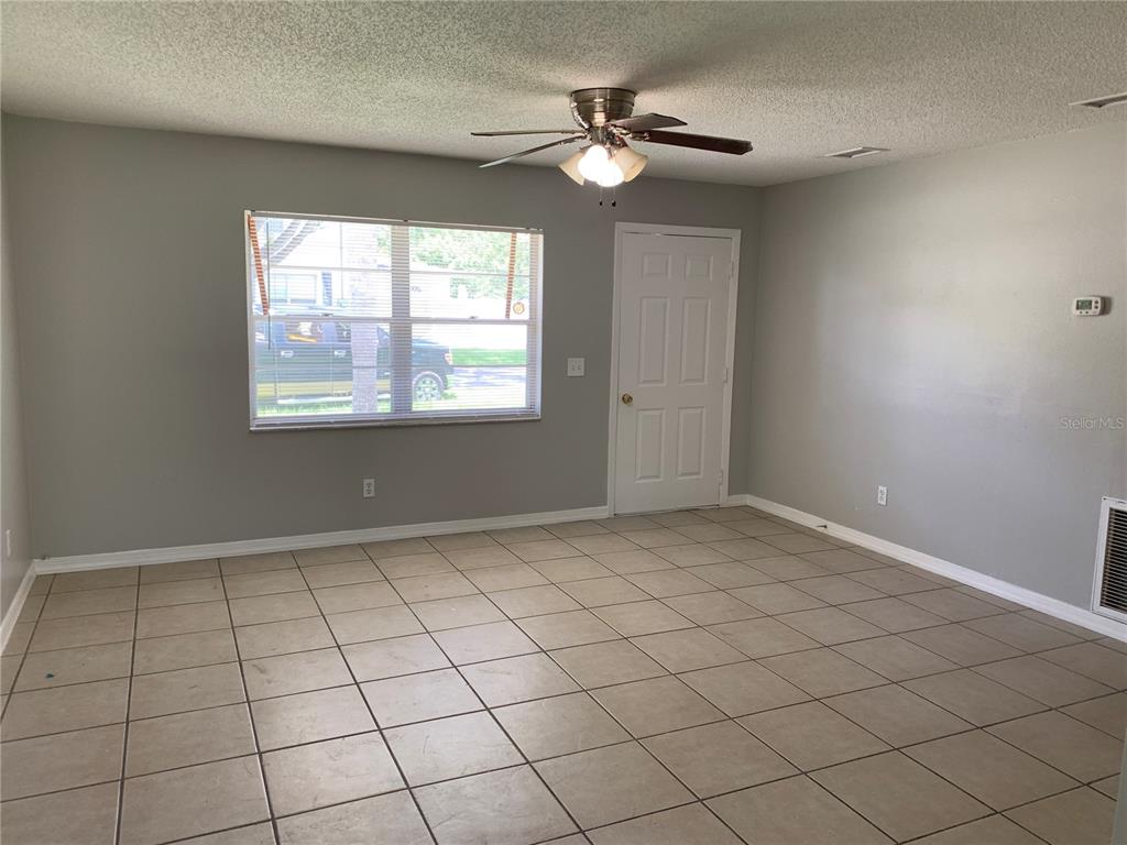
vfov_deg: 53.1
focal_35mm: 26
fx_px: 846
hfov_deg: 67.3
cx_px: 564
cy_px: 422
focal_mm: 4.25
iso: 100
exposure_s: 1/103
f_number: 1.8
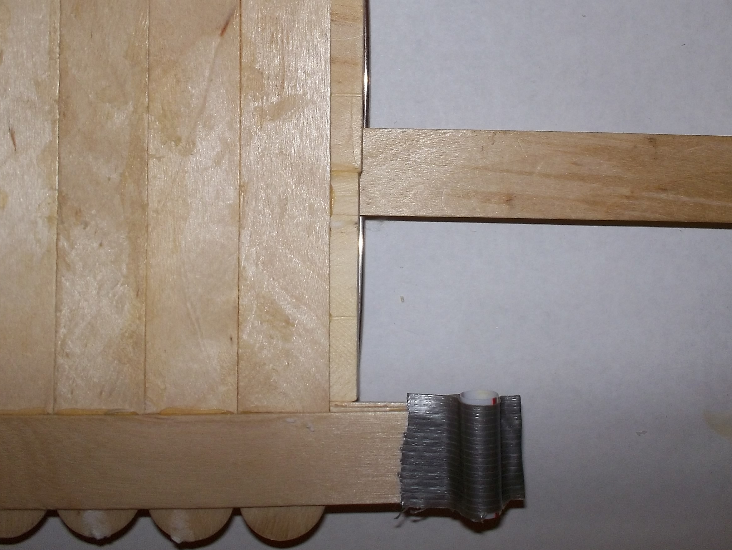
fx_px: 952
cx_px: 389
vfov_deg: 31.6
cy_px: 137
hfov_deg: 42.0
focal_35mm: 45
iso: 80
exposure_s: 1/30
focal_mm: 4.1
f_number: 3.3
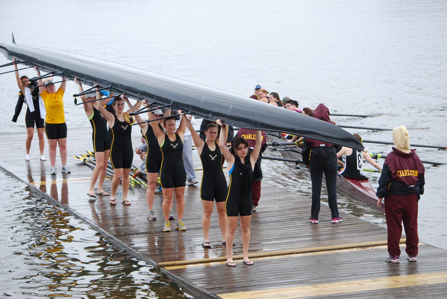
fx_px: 1454
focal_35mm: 117
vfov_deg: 11.7
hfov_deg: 17.5
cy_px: 150
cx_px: 224
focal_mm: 78
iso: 200
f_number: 5.6
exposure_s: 1/500
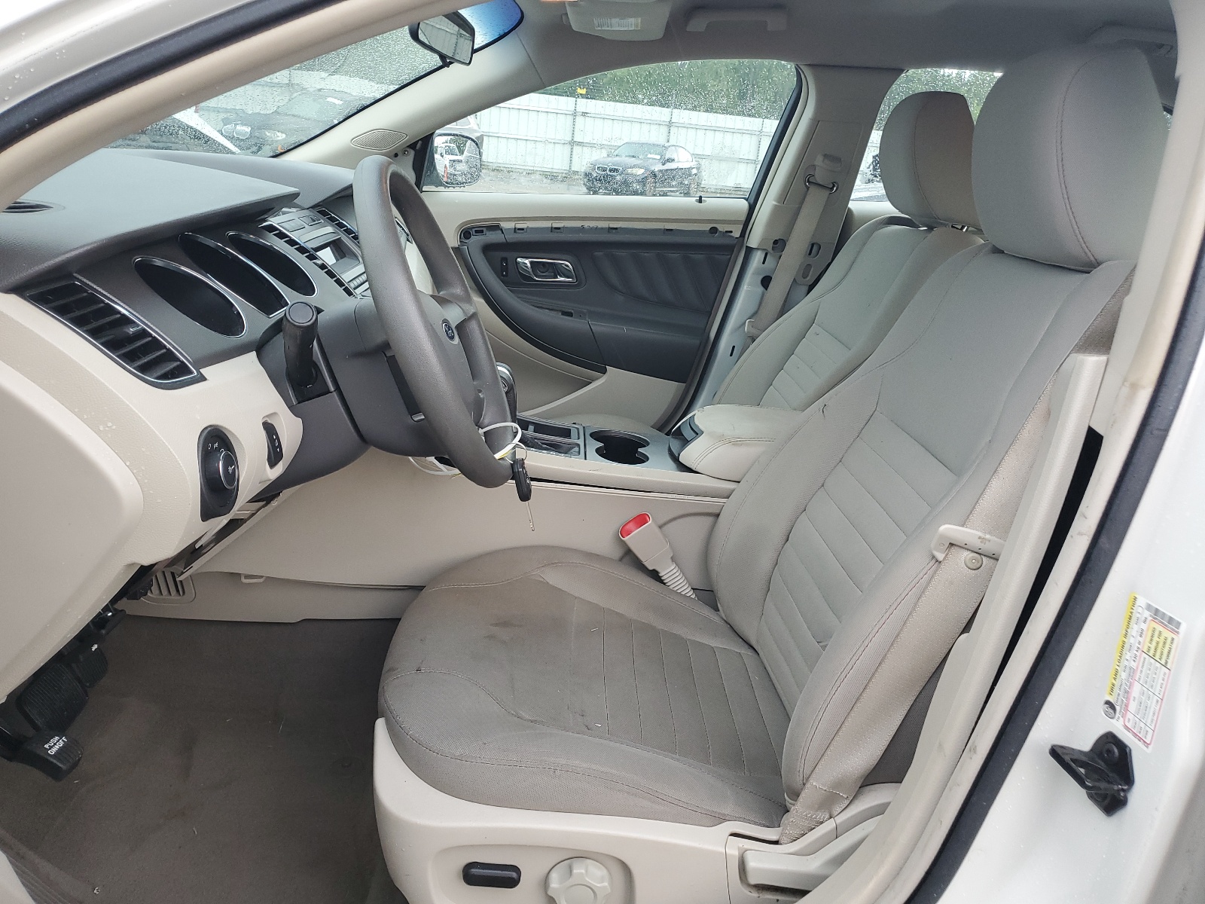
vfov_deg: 53.1
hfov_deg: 67.3
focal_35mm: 26
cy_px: 452
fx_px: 905
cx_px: 602
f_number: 1.5
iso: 80
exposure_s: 1/120
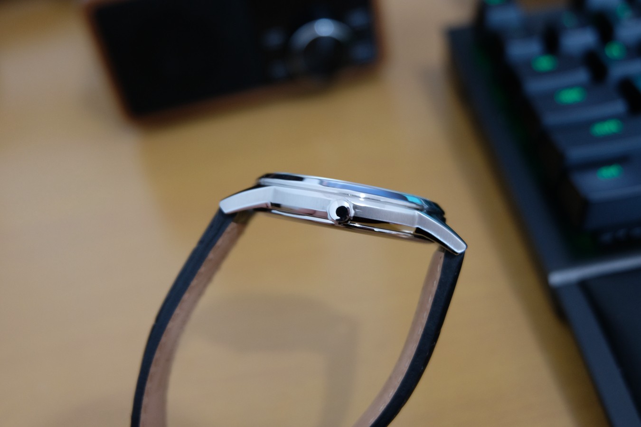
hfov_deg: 46.4
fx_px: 748
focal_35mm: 42
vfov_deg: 31.9
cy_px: 214
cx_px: 320
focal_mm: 28.2
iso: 800
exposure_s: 1/30
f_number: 4.5
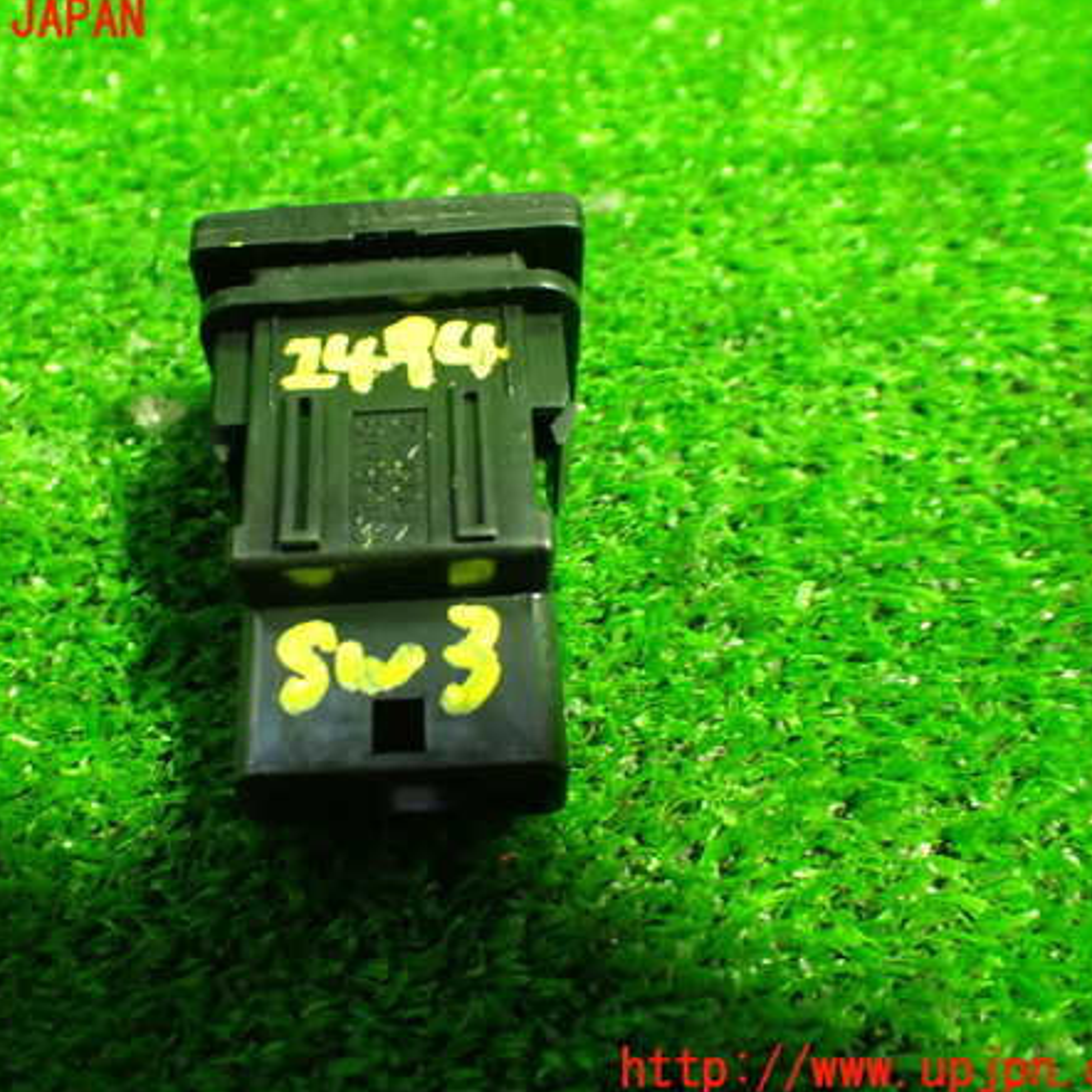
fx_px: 1285
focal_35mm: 36
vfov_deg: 46.0
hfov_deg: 45.8
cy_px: 546
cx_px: 437
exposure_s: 1/30
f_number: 2.3
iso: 800
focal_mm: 5.4
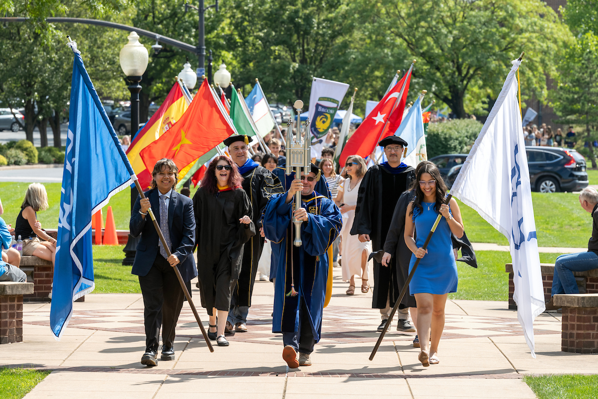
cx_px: 299
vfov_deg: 8.1
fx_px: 2824
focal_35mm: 170
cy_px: 200
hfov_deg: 12.1
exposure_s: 1/500
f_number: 9
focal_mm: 170
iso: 400
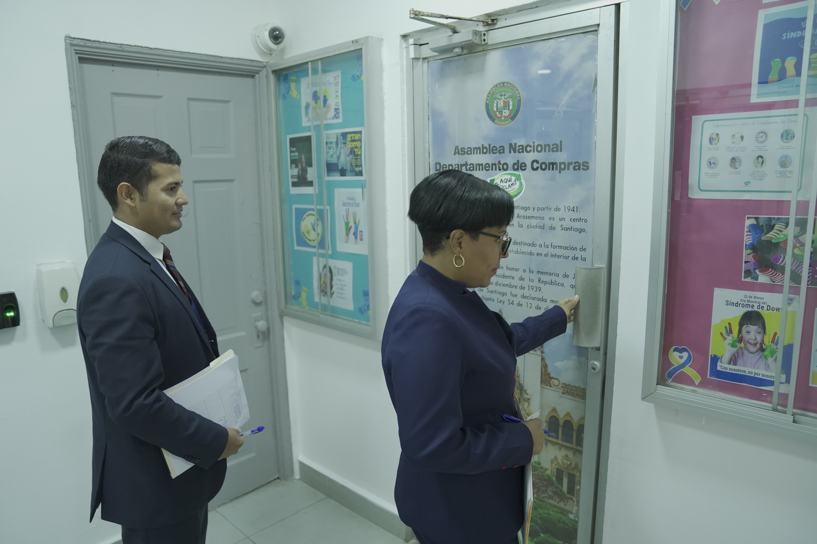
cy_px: 272
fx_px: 545
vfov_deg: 53.1
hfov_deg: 73.7
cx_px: 408
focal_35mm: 24
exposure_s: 1/320
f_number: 2.8
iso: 5000
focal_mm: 24
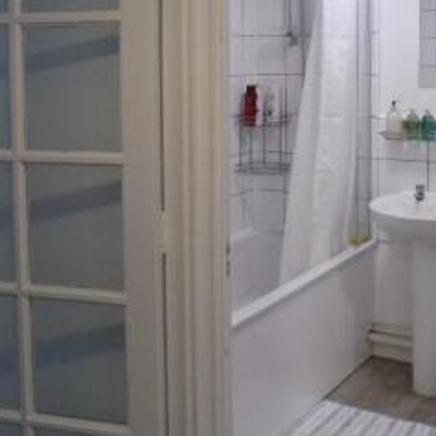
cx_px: 246
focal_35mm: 50
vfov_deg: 33.3
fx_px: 712
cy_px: 108
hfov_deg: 34.0
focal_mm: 4
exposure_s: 1/30
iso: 160
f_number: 3.1
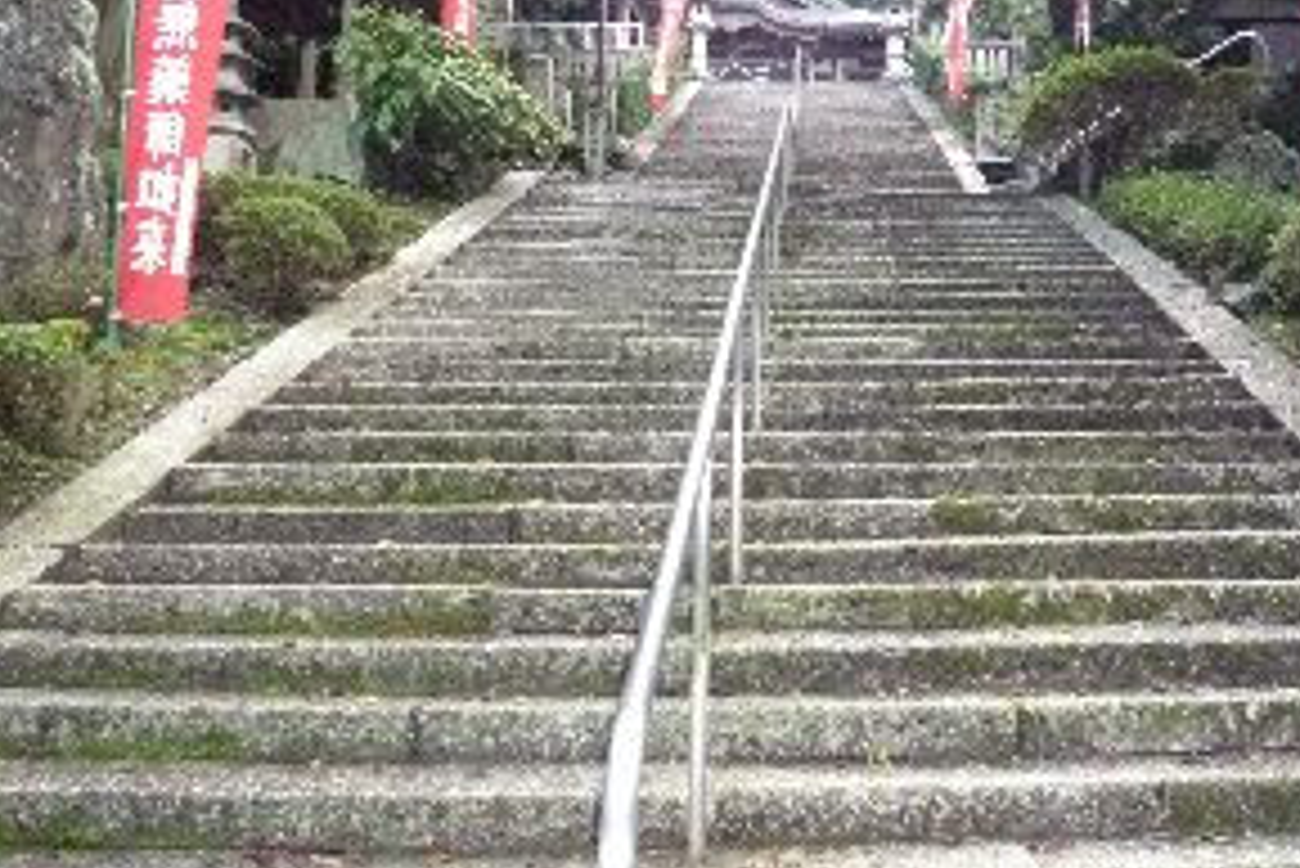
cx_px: 819
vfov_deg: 36.4
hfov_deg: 52.5
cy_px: 265
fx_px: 1301
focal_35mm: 36
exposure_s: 1/30
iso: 800
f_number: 2.8
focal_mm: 4.4
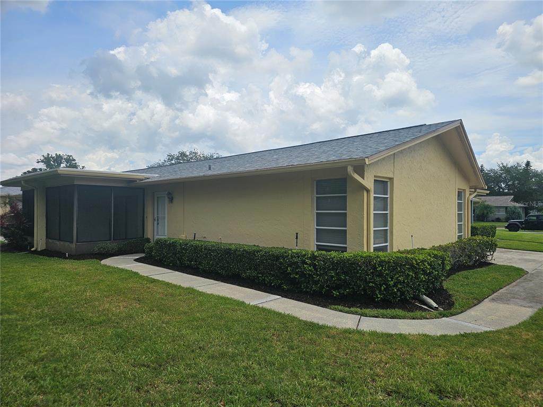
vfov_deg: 58.9
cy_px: 204
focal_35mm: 23
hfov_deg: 73.9
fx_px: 361
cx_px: 272
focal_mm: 6.3
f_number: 1.7
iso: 10
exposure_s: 1/1208
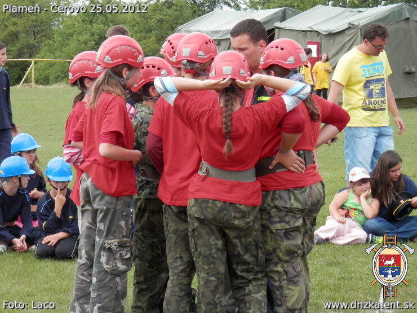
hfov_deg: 18.5
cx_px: 208
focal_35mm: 106
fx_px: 1277
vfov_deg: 14.0
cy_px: 156
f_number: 5
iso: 80
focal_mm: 19
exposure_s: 1/125
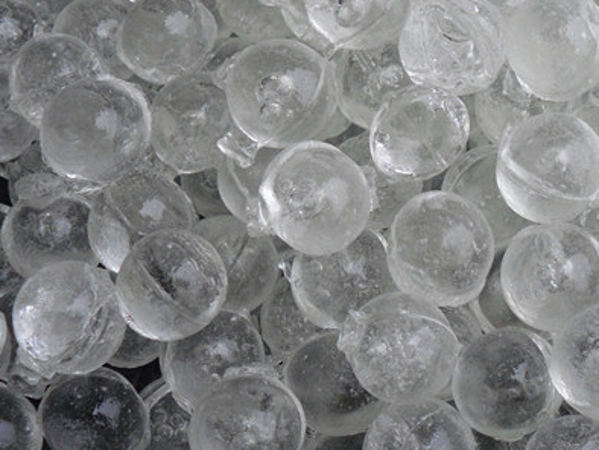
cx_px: 441
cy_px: 108
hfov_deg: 27.1
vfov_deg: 20.6
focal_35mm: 71
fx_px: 1229
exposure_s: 1/90
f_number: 3
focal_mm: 6.3
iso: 100
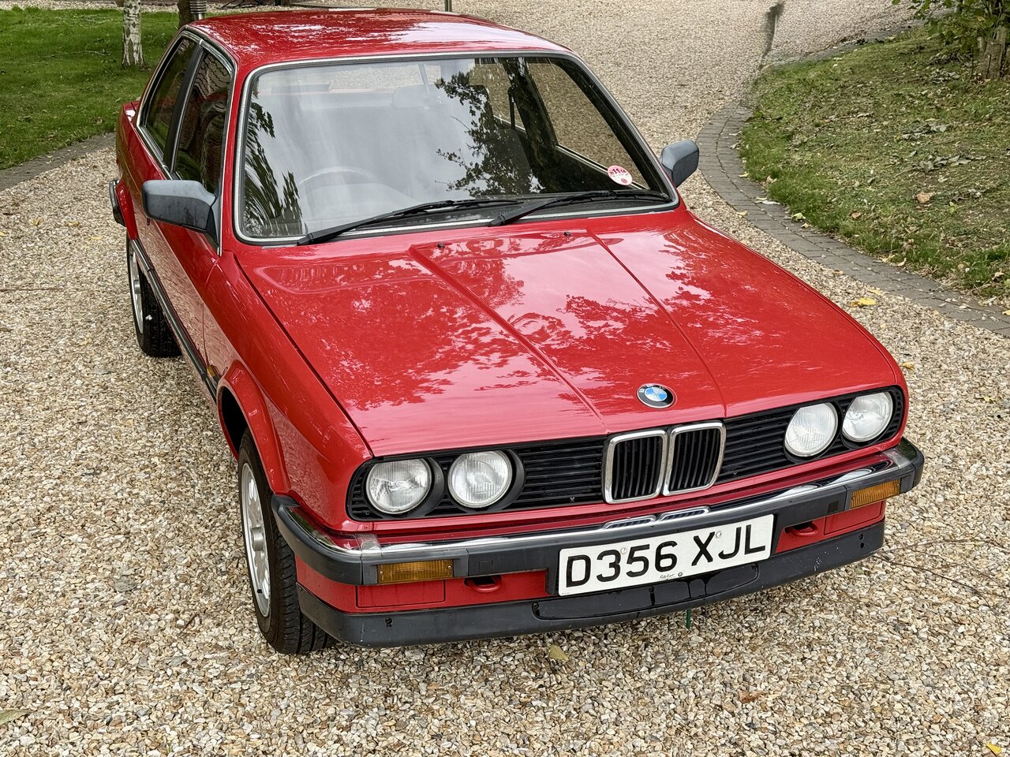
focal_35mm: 48
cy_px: 378
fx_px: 1401
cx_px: 505
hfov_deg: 39.7
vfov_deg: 30.3
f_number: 1.78
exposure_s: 1/794
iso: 64
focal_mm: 6.76
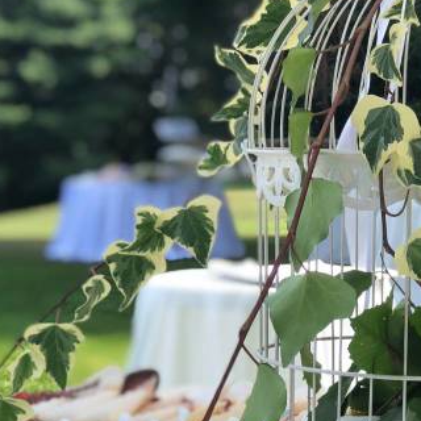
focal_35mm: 121
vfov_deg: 14.3
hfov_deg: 14.3
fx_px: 1665
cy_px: 343
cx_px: 329
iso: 20
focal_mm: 6.6
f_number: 2.8
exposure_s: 1/182
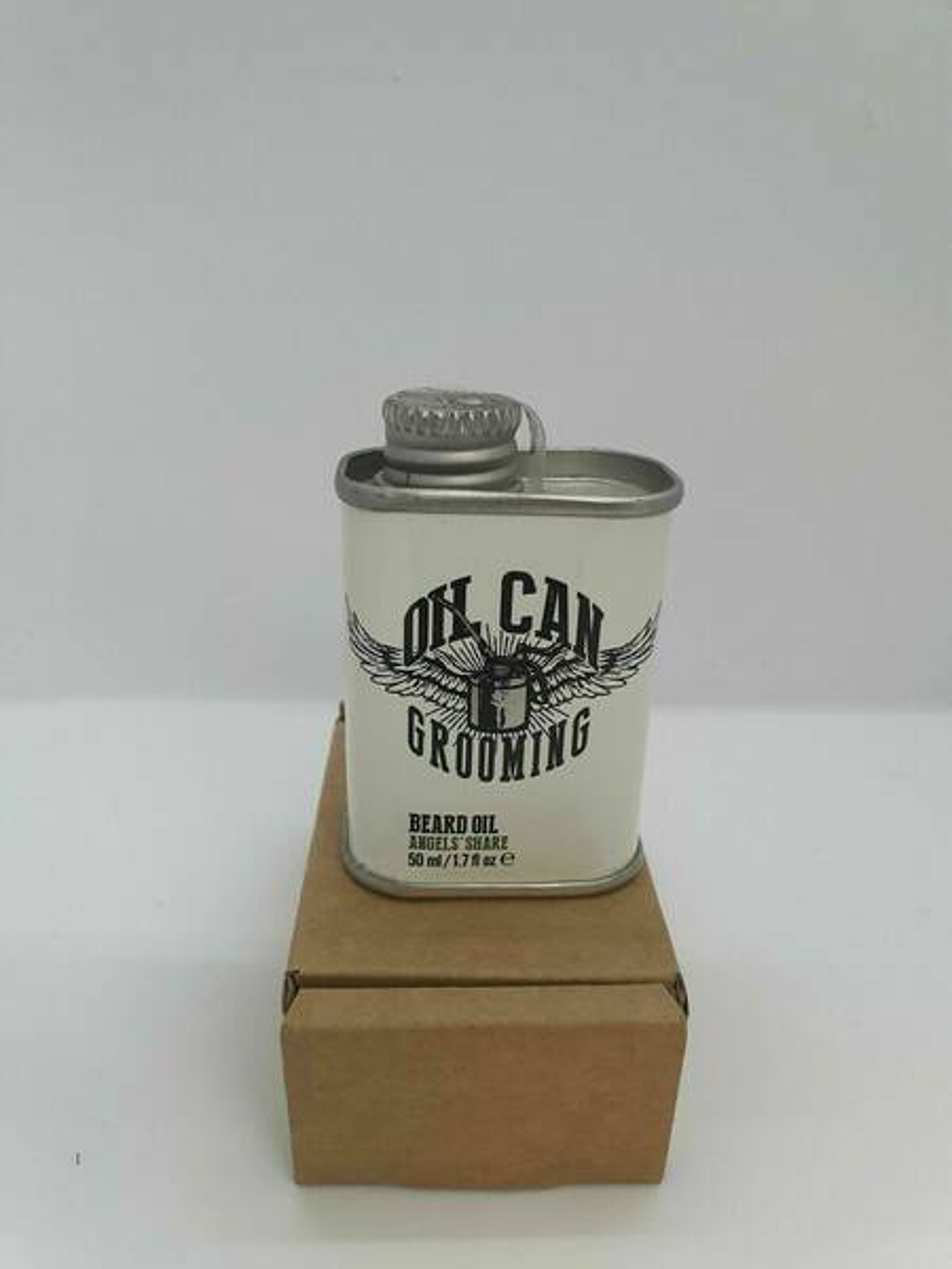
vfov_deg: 67.3
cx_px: 476
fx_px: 953
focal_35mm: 26
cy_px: 634
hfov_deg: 53.1
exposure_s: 1/100
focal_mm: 4.3
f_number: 2.4
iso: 125
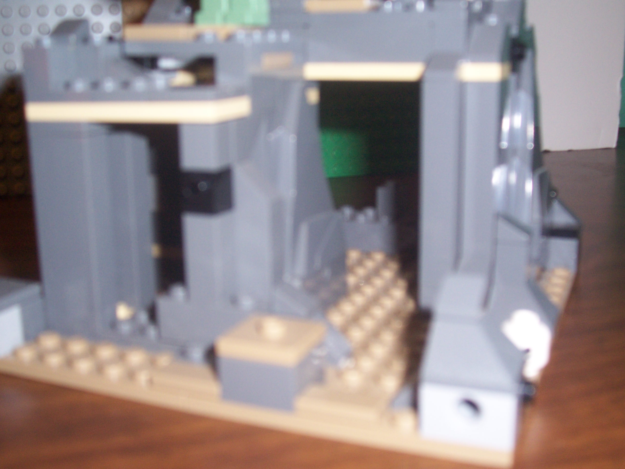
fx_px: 758
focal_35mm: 42
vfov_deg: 34.3
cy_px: 234
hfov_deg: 44.8
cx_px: 312
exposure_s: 1/60
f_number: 3
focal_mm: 7
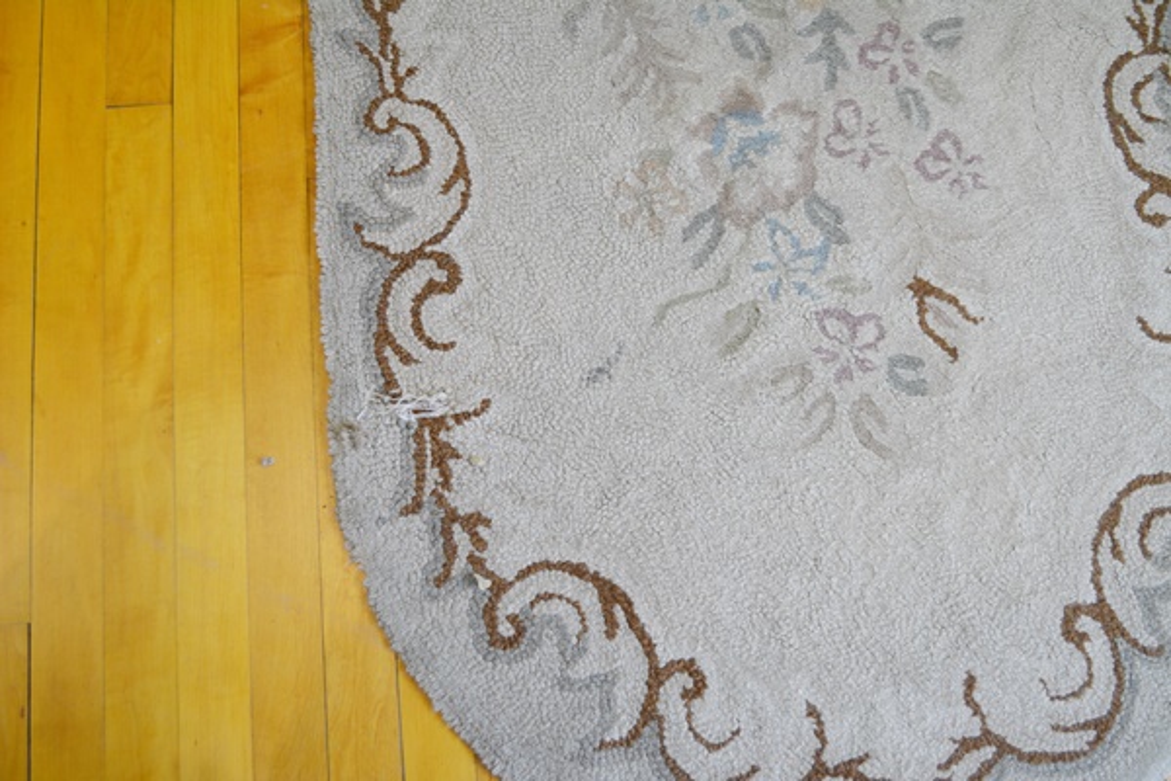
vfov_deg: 36.9
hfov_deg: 53.1
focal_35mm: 36
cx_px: 586
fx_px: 1171
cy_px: 390
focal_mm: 24
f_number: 4.5
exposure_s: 1/80
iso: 400
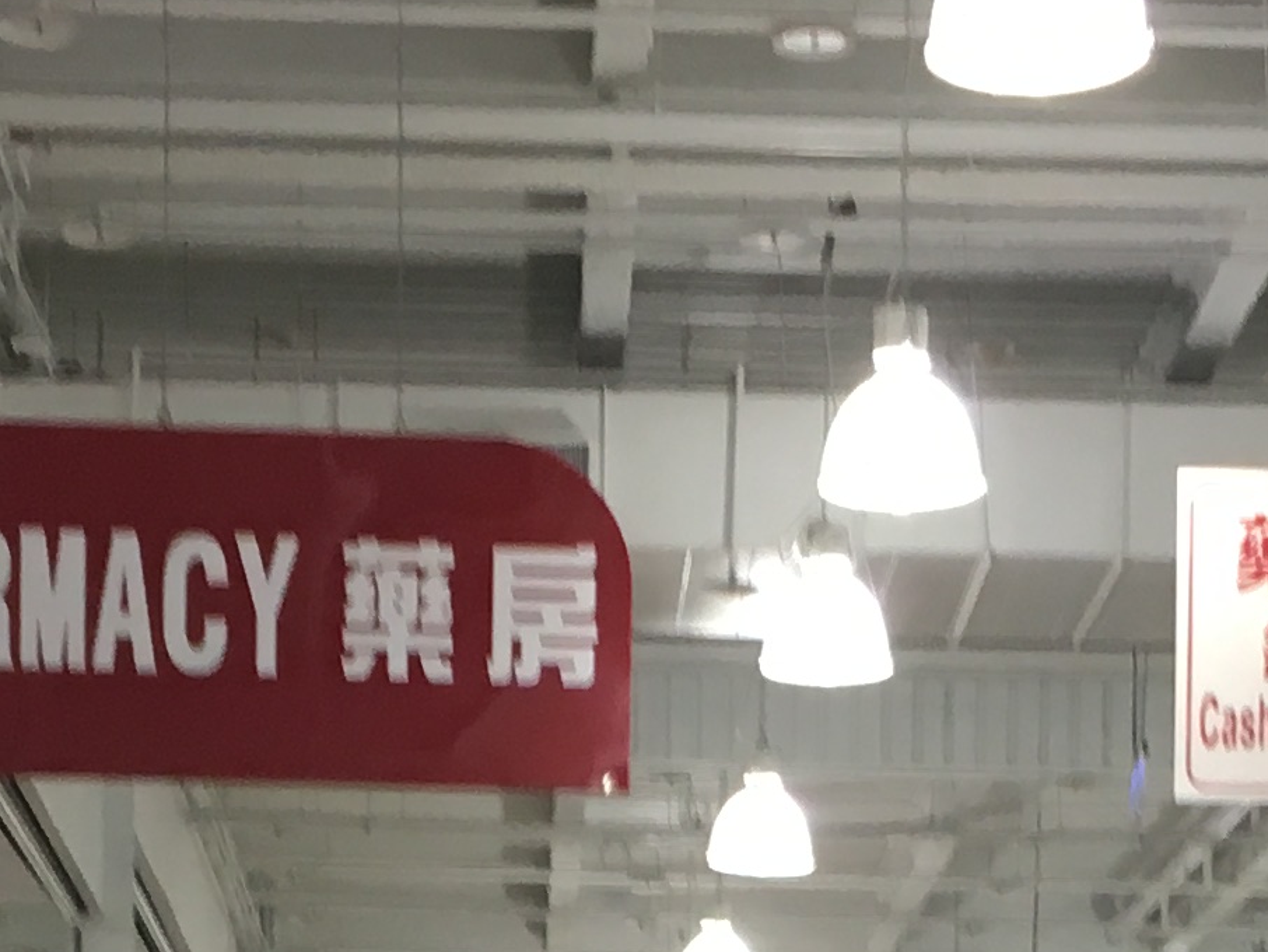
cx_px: 761
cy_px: 1784
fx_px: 4727
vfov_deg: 10.7
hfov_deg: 15.3
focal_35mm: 129
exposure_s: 1/30
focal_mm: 4.15
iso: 50
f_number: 2.2
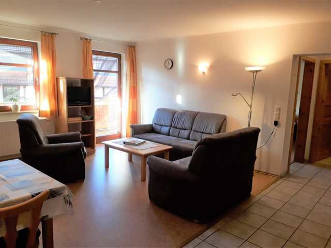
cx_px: 166
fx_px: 258
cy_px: 124
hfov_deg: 65.3
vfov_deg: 51.4
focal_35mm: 27
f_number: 1.9
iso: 64
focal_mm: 3.6
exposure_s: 1/33
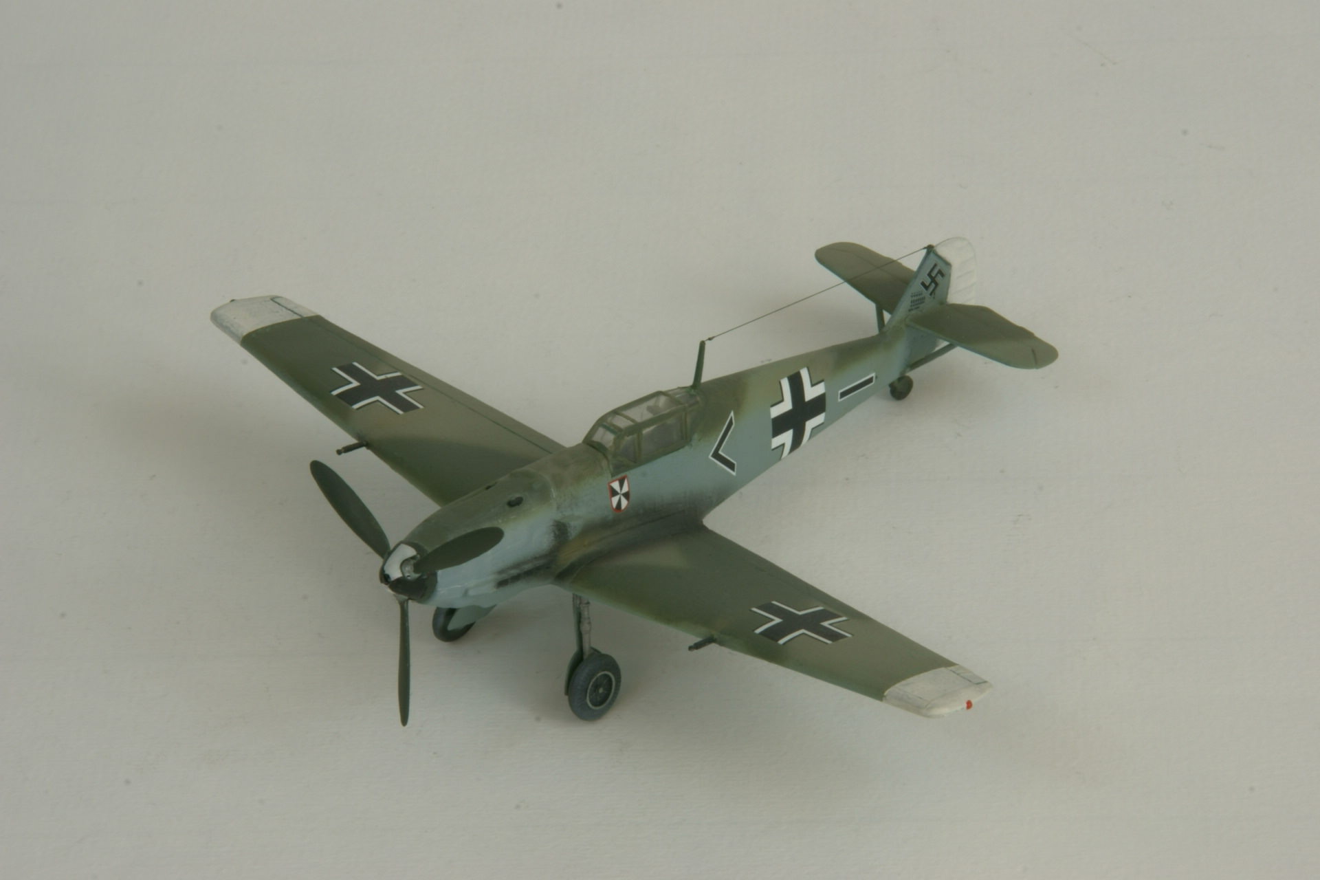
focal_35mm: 202
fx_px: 7424
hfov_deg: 10.2
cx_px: 660
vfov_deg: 6.8
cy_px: 440
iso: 80
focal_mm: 135
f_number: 36
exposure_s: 1
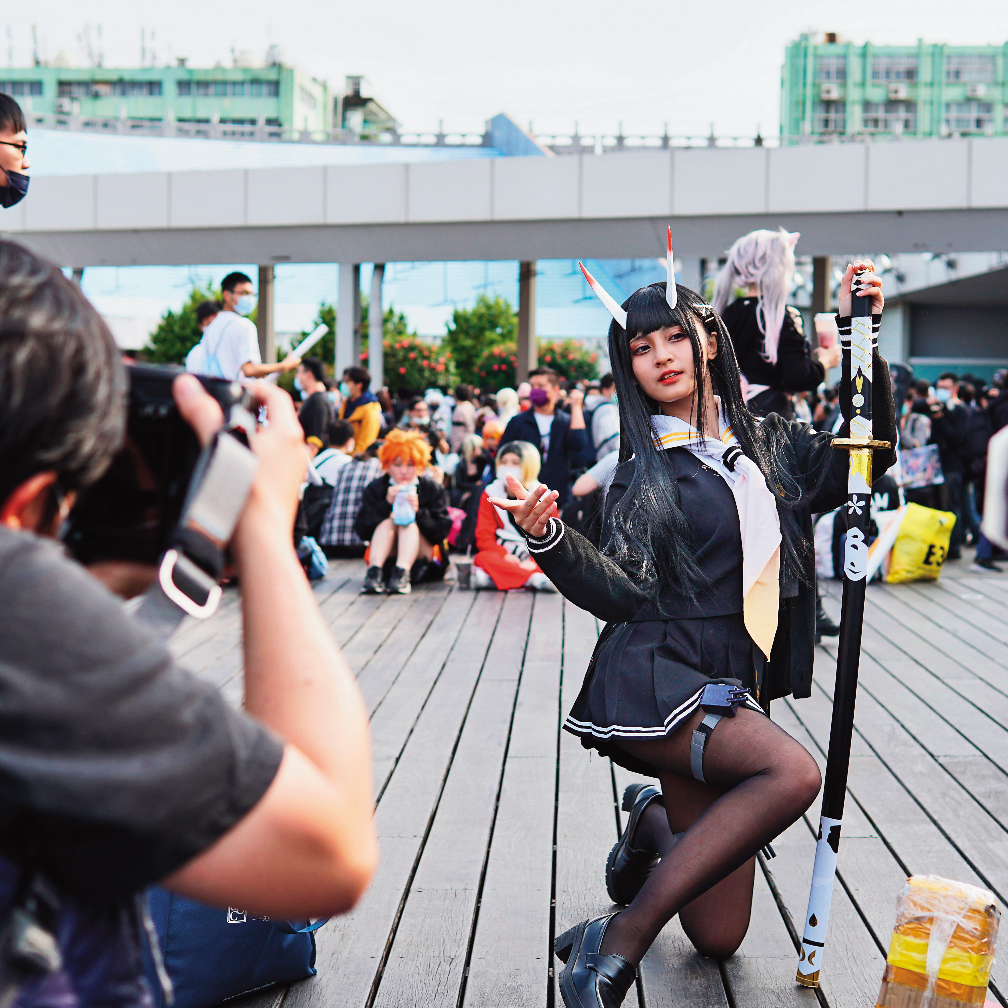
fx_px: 1911
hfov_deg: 29.5
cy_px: 505
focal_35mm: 58
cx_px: 546
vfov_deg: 29.6
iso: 100
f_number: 2.8
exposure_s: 1/800
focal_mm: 30
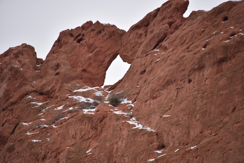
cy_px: 82
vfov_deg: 4.6
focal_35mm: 300
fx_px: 2034
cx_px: 122
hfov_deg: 6.9
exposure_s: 1/640
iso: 160
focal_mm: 300
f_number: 5.6
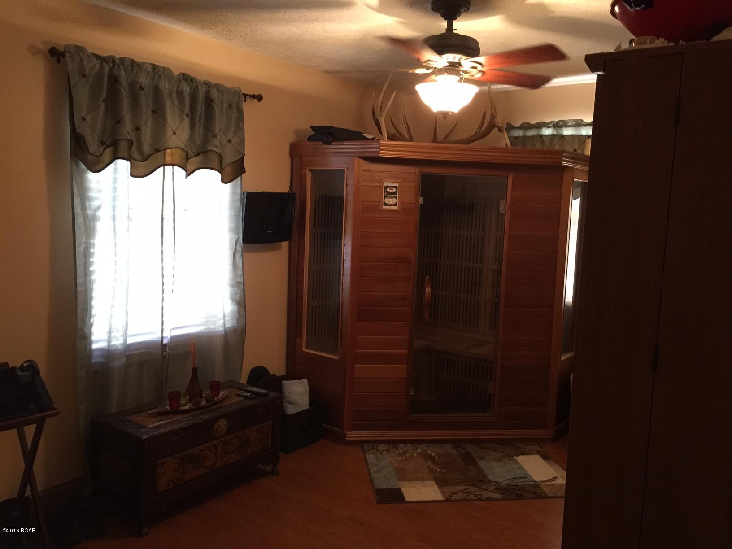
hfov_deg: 61.7
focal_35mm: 29
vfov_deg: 48.2
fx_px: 613
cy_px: 274
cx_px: 366
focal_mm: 4.15
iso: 125
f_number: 2.2
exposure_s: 1/15
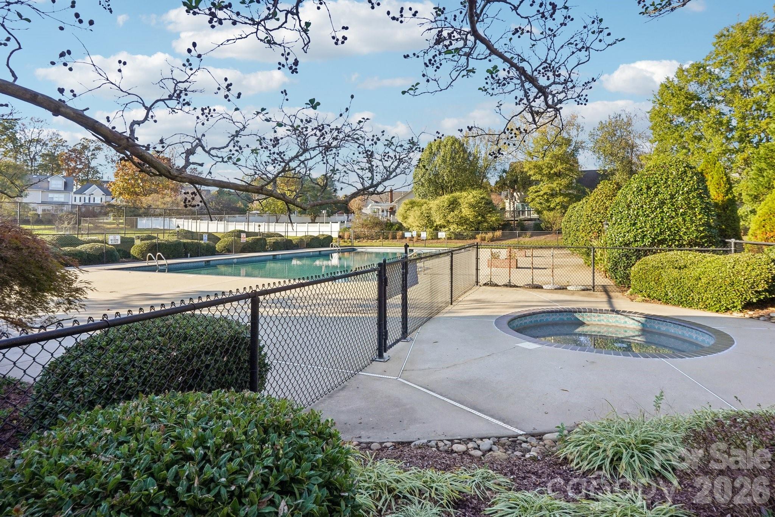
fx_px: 387
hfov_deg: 90.0
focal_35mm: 18
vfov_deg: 67.4
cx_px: 388
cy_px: 258
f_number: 8
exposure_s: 1/400
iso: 400
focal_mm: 18
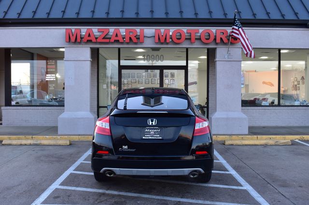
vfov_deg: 35.5
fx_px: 322
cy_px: 102
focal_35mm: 38
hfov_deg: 51.3
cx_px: 154
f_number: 7.1
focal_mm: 25
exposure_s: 1/40
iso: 400
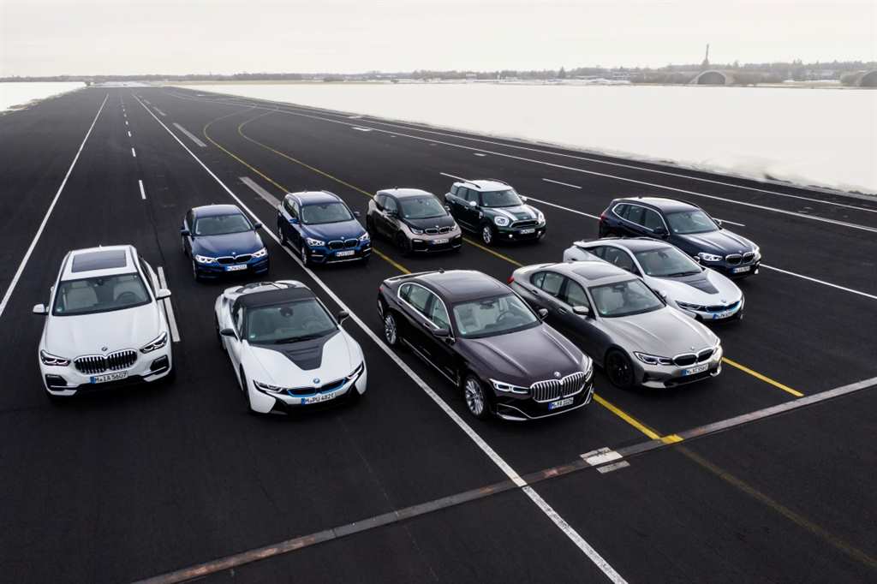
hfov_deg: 65.5
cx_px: 438
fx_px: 682
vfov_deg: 46.4
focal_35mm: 28
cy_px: 292
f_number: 6.3
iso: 100
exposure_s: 1/120
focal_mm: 10.26
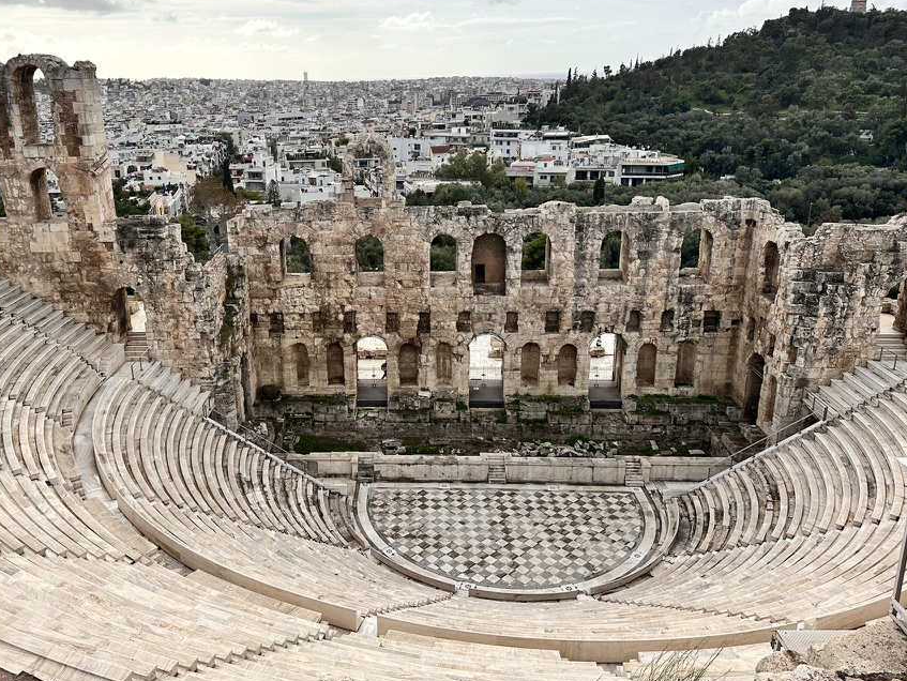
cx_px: 367
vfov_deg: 48.2
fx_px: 760
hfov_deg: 61.2
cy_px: 327
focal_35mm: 29
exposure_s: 1/2967
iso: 80
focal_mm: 6.86
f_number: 1.78
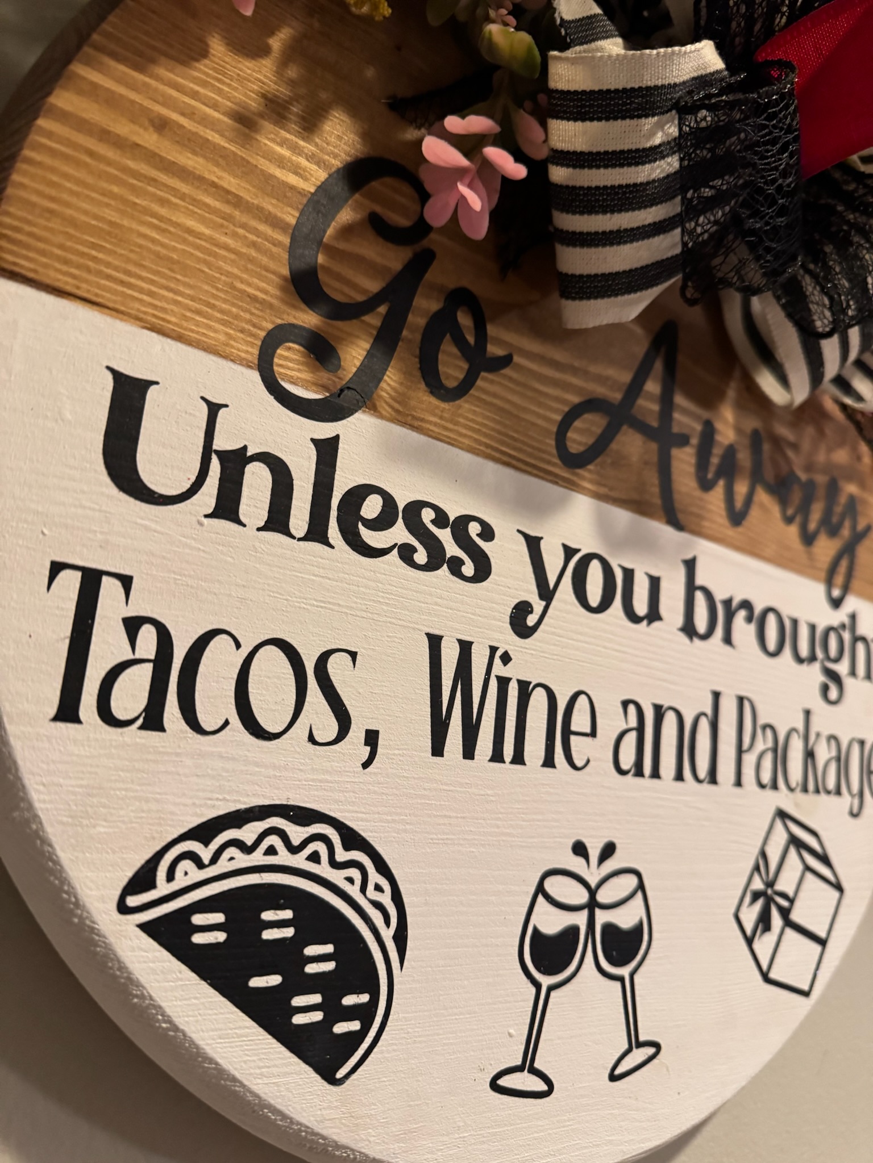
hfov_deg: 56.8
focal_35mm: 24
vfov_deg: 71.6
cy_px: 582
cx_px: 436
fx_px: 807
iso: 640
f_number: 1.78
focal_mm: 6.76
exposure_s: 1/60
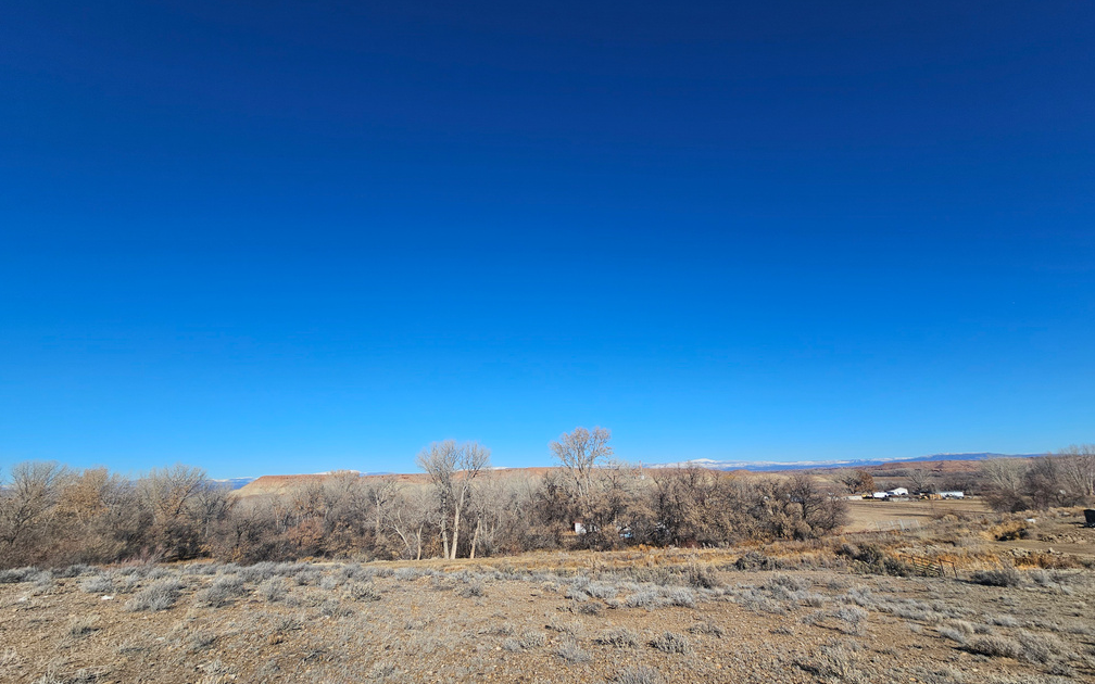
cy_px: 317
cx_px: 554
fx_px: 418
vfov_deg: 78.5
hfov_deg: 105.3
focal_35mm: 14
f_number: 2.2
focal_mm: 2.2
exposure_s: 1/3009
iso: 50
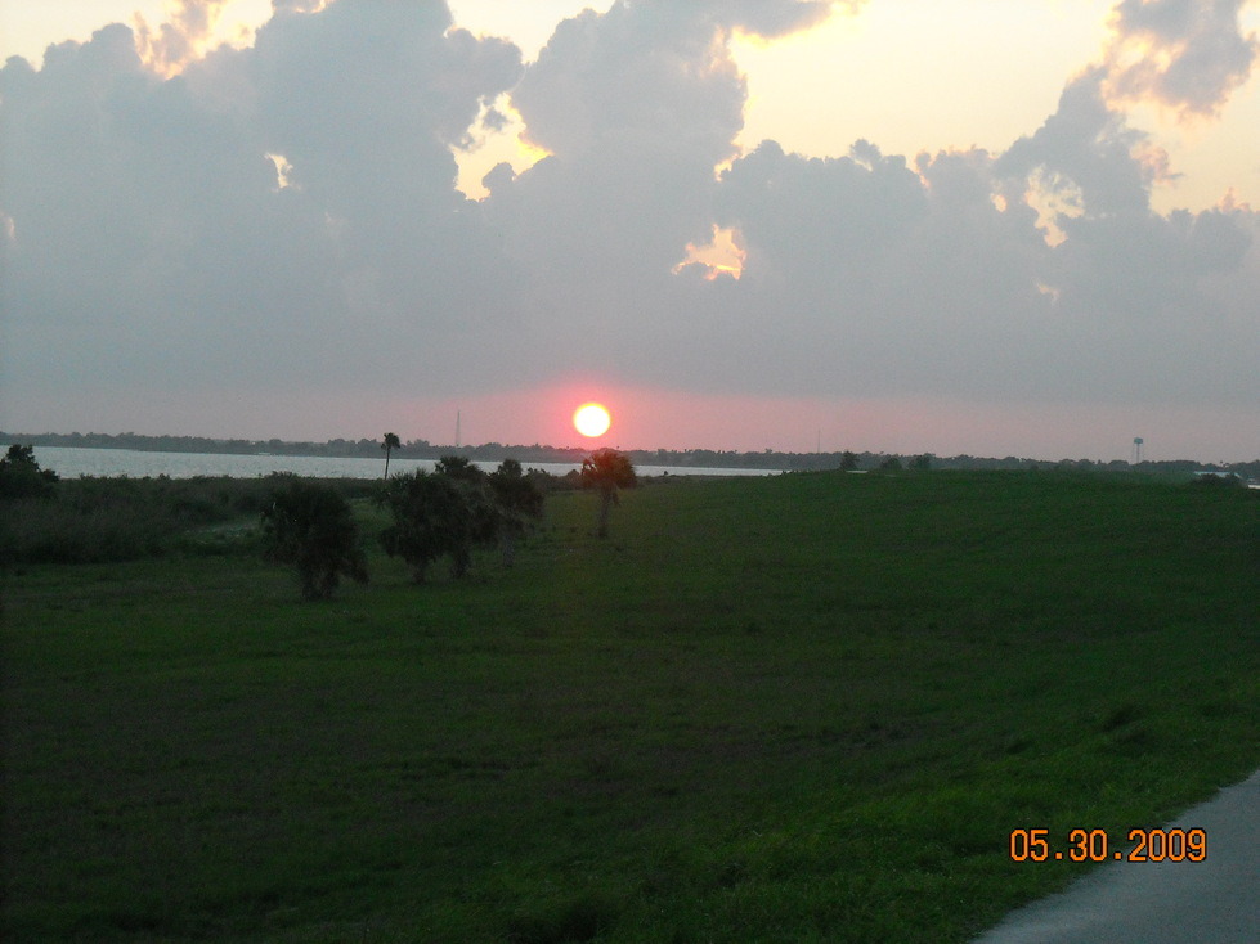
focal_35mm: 105
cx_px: 630
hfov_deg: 18.7
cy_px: 472
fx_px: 3821
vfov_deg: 14.1
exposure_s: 1/250
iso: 455
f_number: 4.7
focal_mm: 17.1
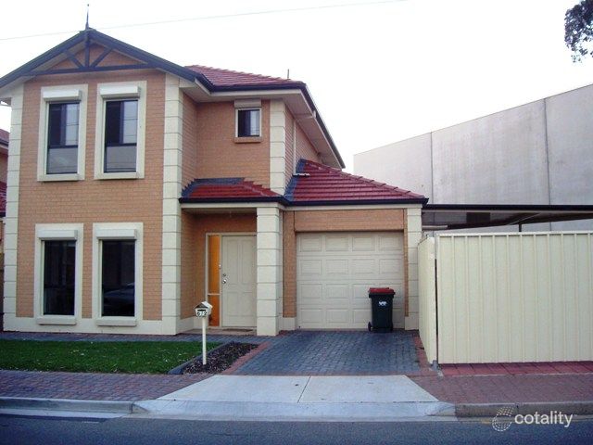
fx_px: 668
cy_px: 222
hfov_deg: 47.9
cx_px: 296
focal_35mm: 39
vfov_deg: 36.8
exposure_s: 1/60
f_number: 2.8
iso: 200
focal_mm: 8
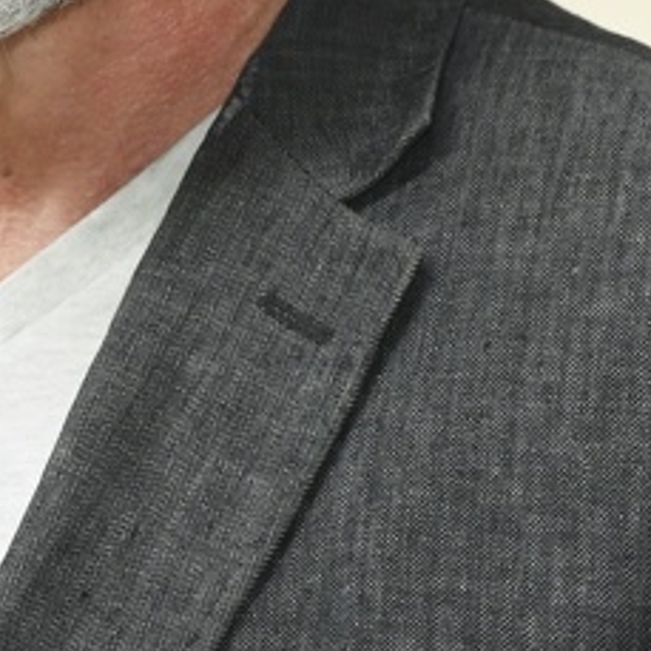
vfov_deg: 4.2
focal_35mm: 418
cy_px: -236
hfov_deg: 4.1
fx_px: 8894
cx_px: -588
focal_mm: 112
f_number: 8
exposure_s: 1/100
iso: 1600
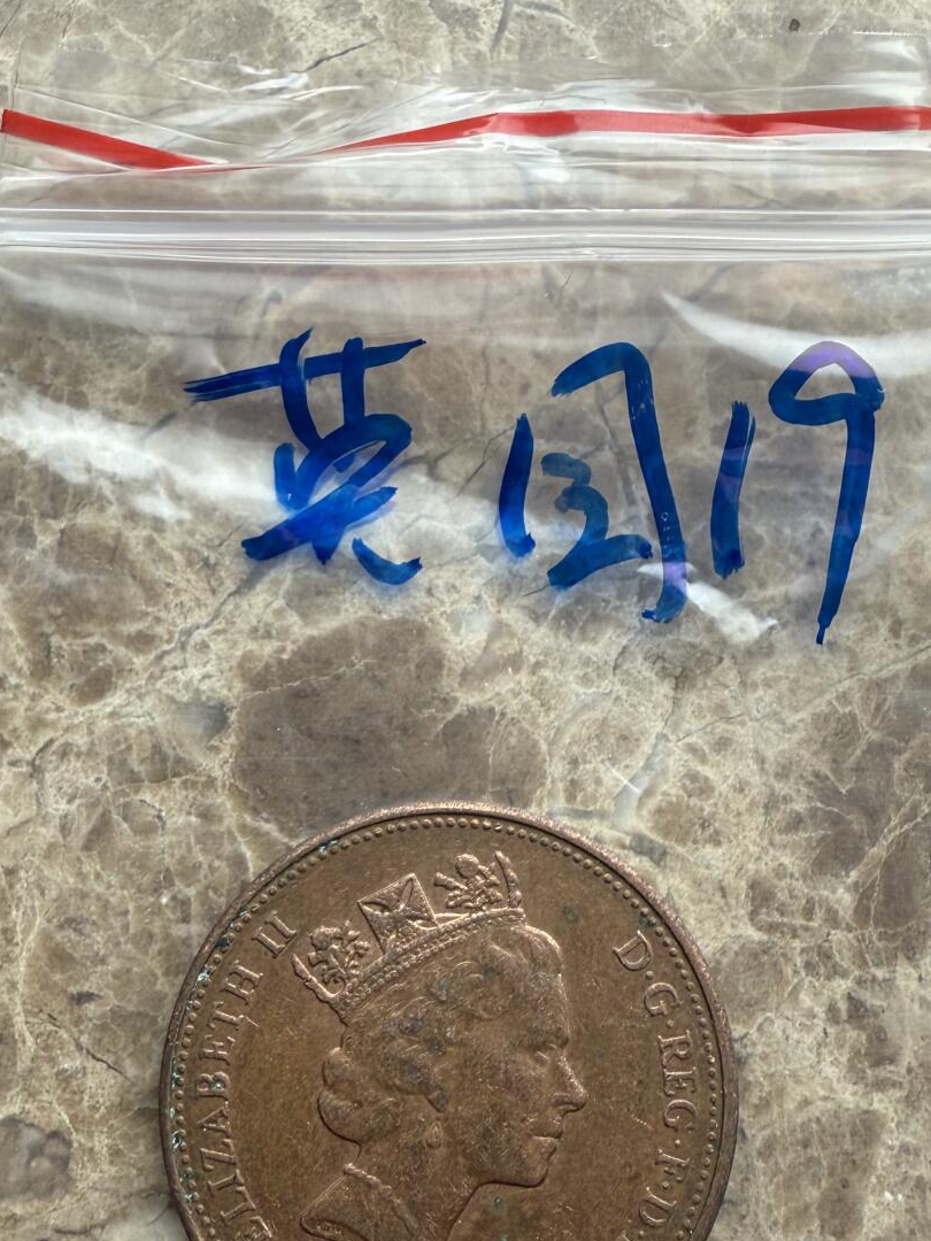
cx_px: 457
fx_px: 1434
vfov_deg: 46.4
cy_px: 774
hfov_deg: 36.0
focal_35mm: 40
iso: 40
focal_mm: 2.22
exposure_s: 1/99
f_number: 2.2
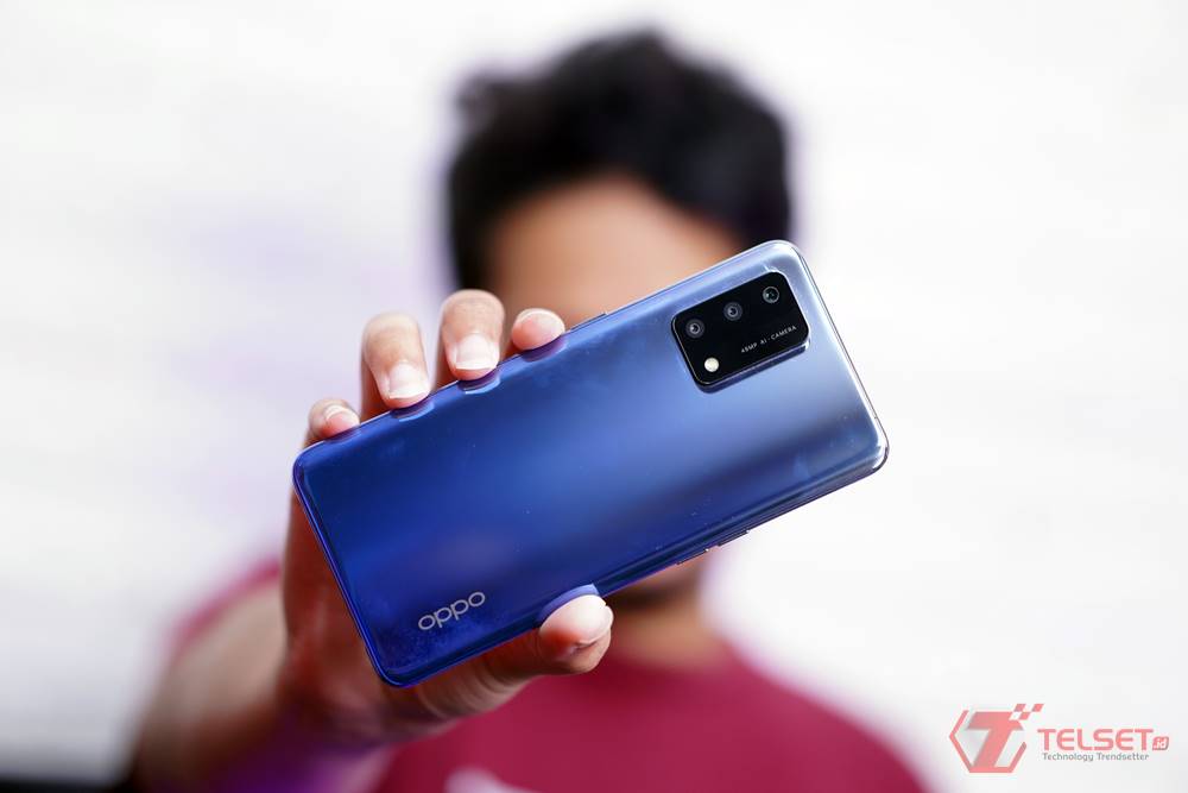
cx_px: 594
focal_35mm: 84
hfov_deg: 24.2
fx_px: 2772
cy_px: 396
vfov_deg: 16.3
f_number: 1.4
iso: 250
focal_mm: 56
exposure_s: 1/100
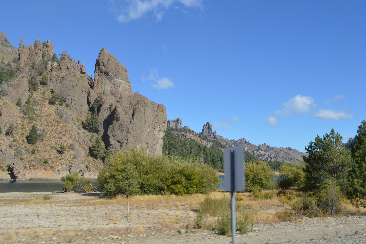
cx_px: 183
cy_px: 122
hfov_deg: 57.3
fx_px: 335
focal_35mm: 33
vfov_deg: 39.9
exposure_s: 1/250
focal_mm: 22
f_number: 8
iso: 100
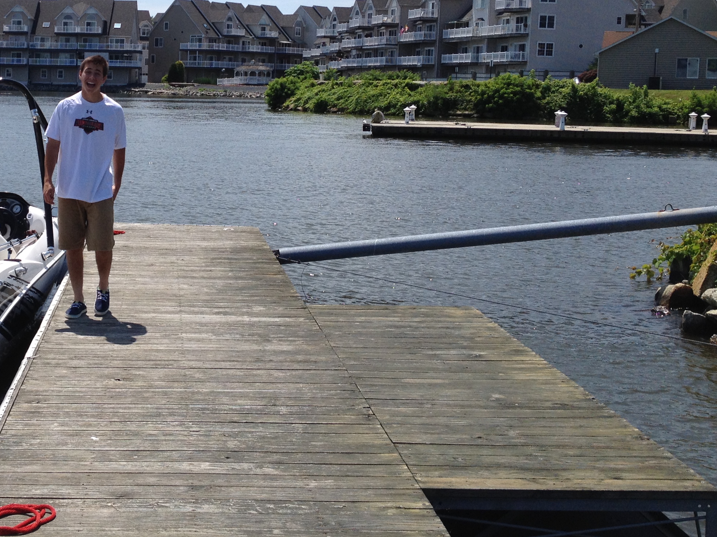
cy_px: 143
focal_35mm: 58
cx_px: 148
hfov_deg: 32.4
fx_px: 1201
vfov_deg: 25.0
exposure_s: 1/2632
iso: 50
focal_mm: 4.28
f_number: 2.4
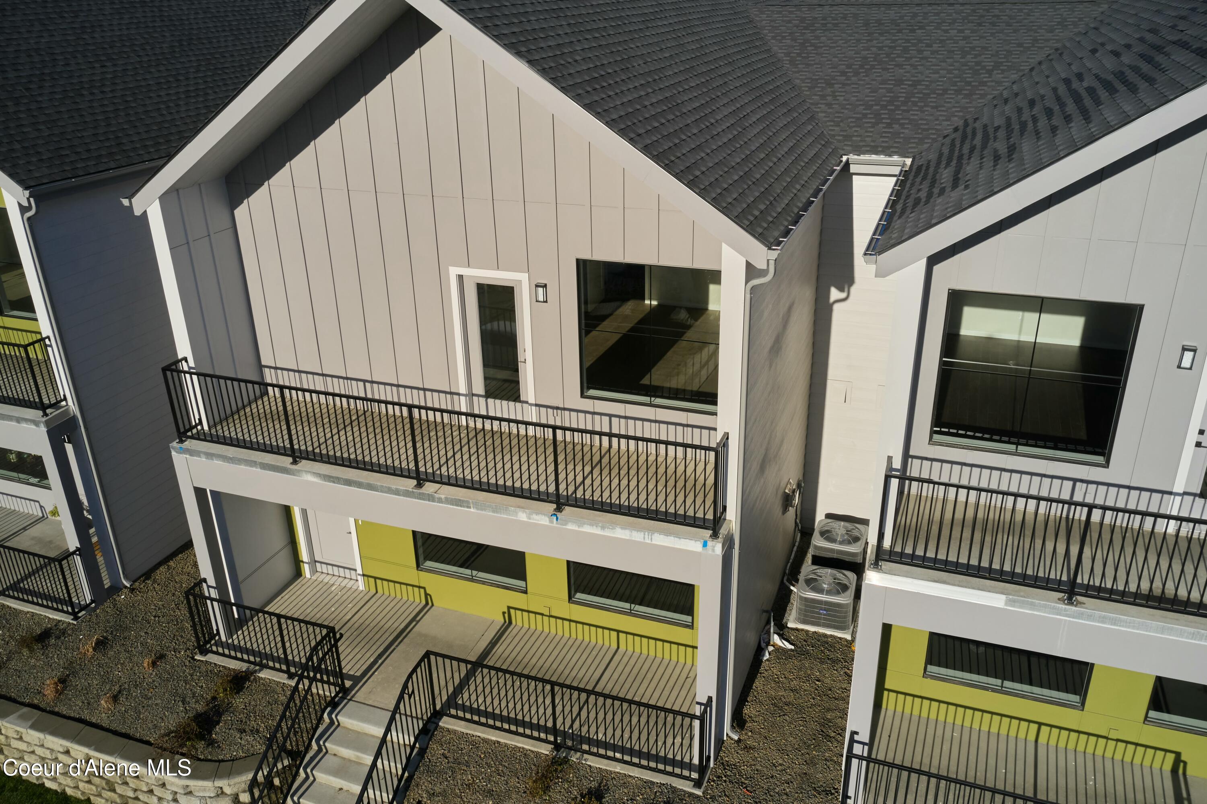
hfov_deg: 65.5
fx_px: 938
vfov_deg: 46.4
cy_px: 402
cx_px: 604
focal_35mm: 28
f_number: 6.3
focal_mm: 10.26
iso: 100
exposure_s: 1/800
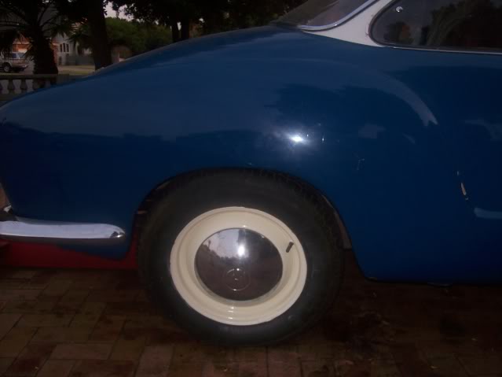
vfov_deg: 39.6
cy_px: 188
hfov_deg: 51.4
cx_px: 251
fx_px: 522
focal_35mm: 36
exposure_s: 1/64
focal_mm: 6
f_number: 2.7
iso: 80
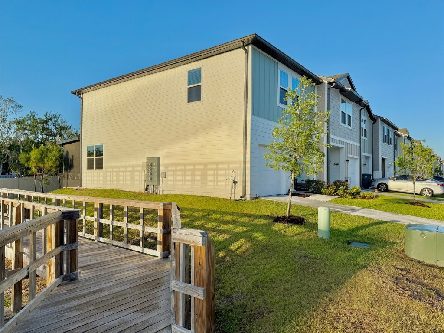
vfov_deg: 56.8
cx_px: 222
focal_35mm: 24
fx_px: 308
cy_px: 166
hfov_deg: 71.6
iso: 80
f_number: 1.78
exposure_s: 1/7353
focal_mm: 6.76
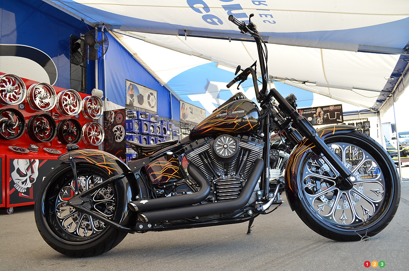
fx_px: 306
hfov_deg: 67.5
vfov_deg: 47.7
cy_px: 136
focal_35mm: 27
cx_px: 204
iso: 320
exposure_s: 1/200
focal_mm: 18
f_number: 5
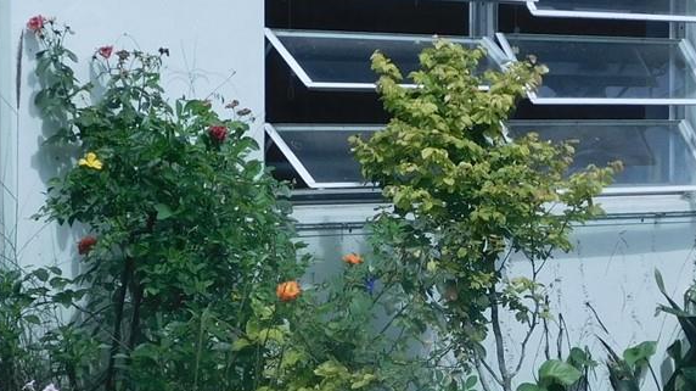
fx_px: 2250
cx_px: 432
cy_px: 292
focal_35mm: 122
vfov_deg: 9.9
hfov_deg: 17.6
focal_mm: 7.1
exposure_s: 1/500
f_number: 7.2
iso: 125
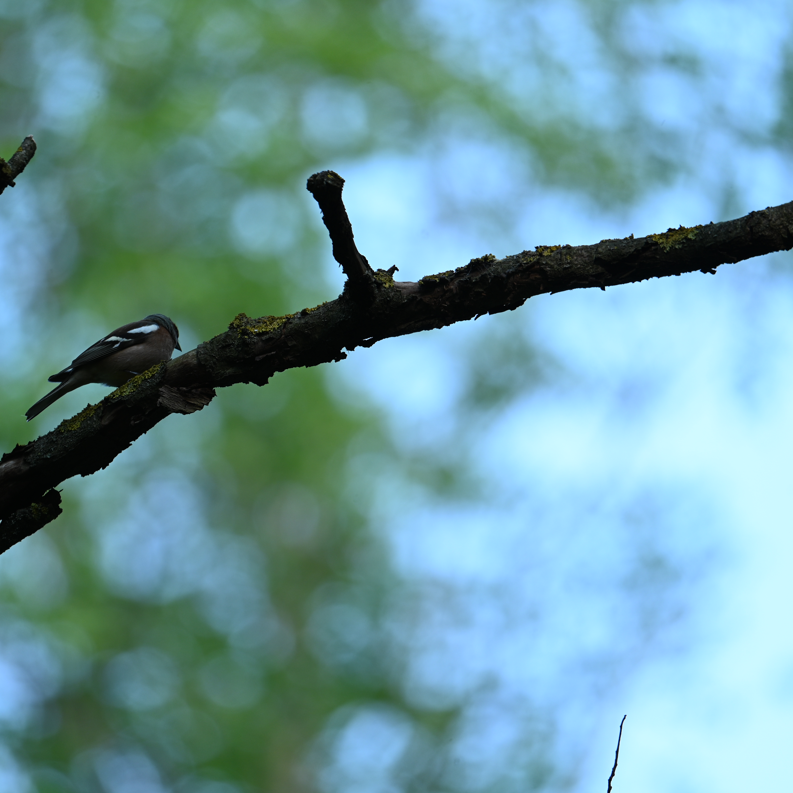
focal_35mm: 639
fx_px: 16562
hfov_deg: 2.7
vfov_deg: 2.7
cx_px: 248
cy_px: 397
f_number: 6.7
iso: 220
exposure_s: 1/100
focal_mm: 500
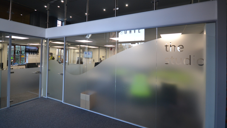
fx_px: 102
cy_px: 53
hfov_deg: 95.9
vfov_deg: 63.5
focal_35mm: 17
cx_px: 116
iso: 450
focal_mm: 10
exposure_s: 1/60
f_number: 4
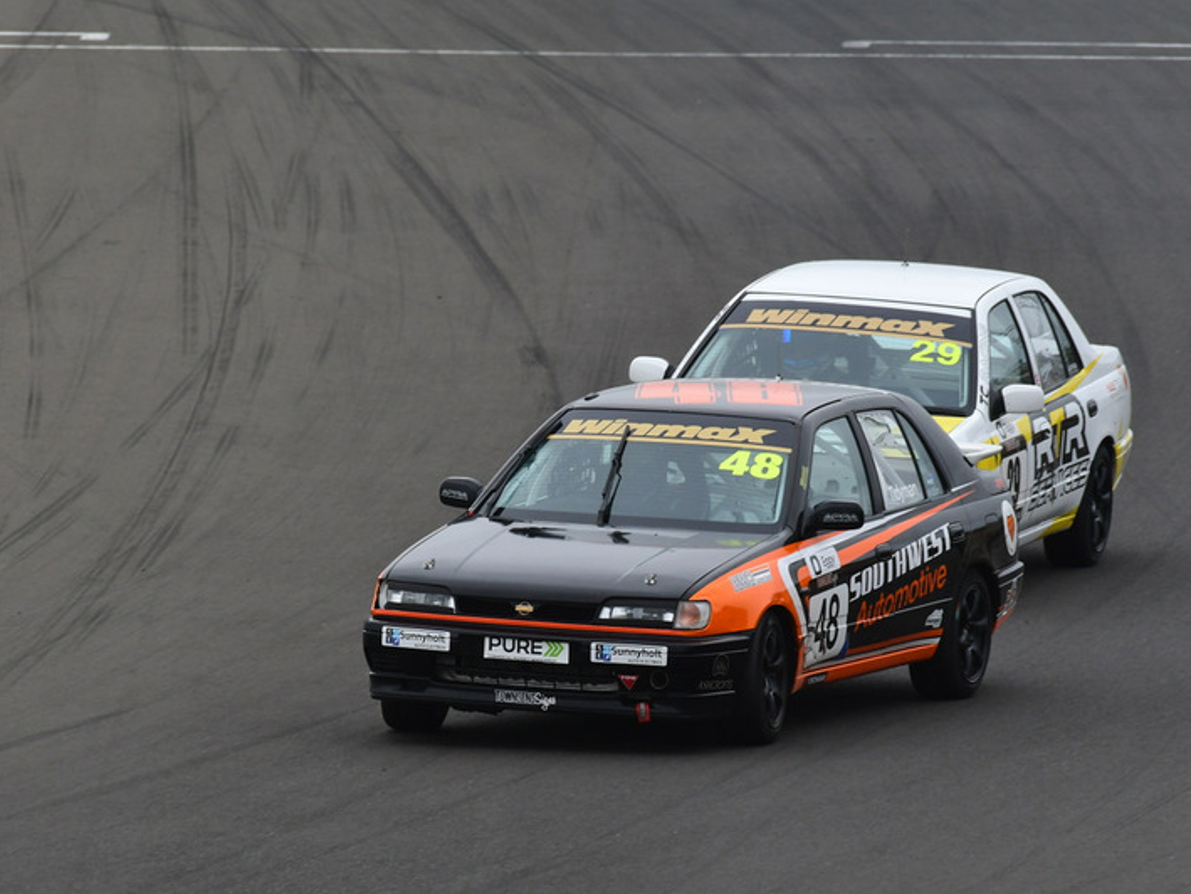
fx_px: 28011
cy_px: 447
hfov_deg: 2.4
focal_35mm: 814
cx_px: 558
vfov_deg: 1.8
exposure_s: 1/640
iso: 640
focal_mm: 500
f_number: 10
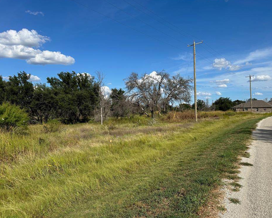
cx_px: 136
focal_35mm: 26
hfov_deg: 66.0
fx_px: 209
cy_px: 111
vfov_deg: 54.9
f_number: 1.78
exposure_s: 1/5525
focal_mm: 6.86
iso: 80
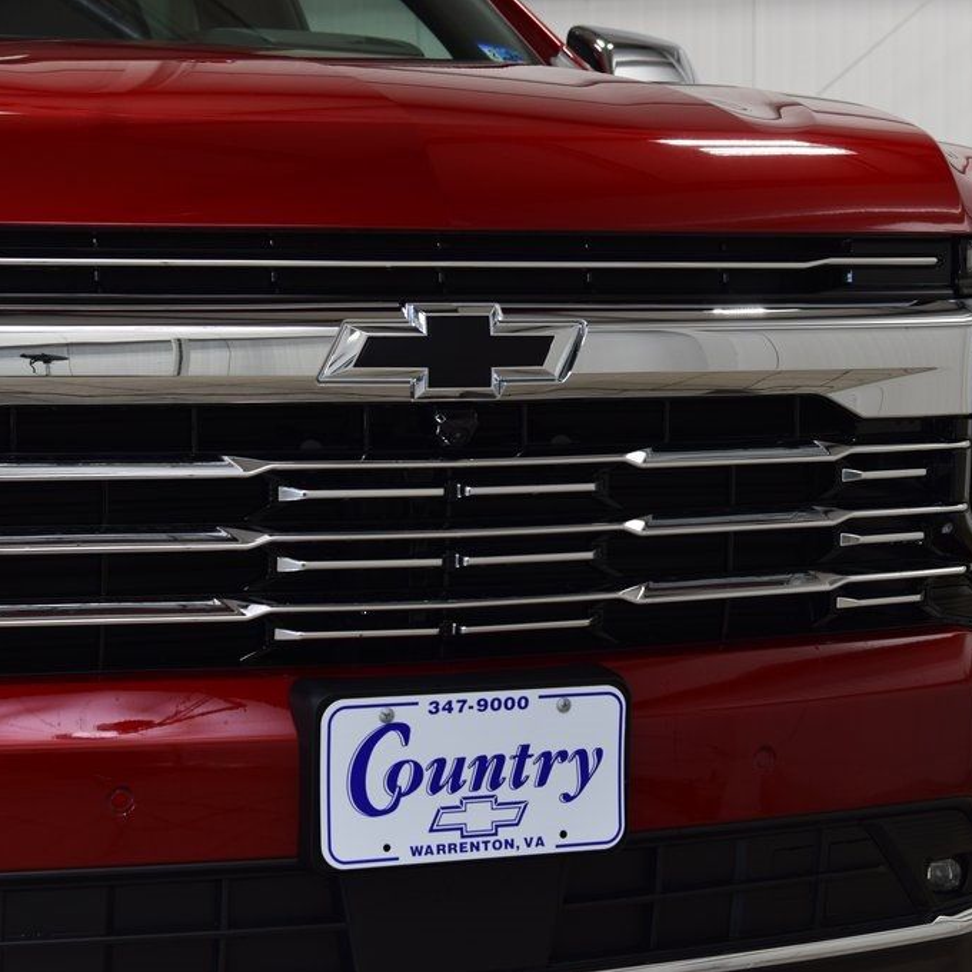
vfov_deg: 18.1
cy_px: 487
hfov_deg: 18.1
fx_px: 3050
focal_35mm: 96
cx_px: 432
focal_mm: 50
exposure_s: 1/20
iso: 400
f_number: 6.3
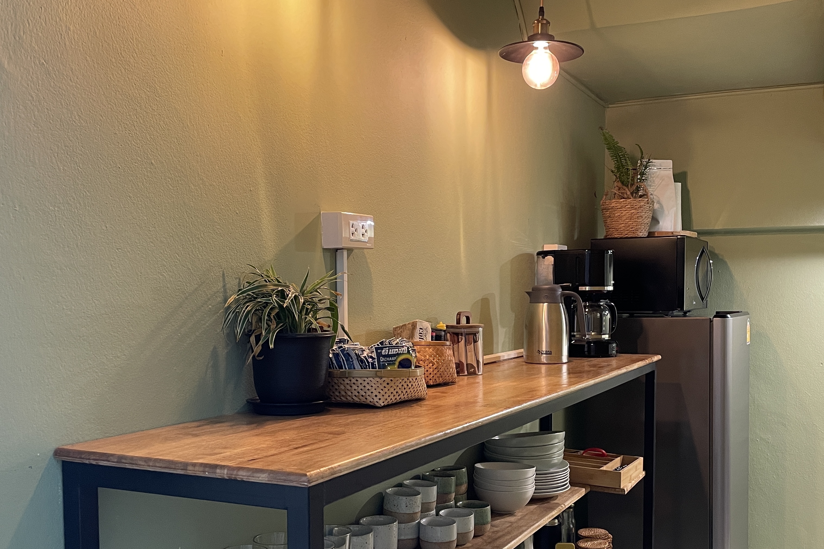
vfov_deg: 36.5
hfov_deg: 53.0
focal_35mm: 36
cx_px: 452
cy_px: 366
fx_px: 824
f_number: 1.6
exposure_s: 1/50
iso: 200
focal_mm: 4.2
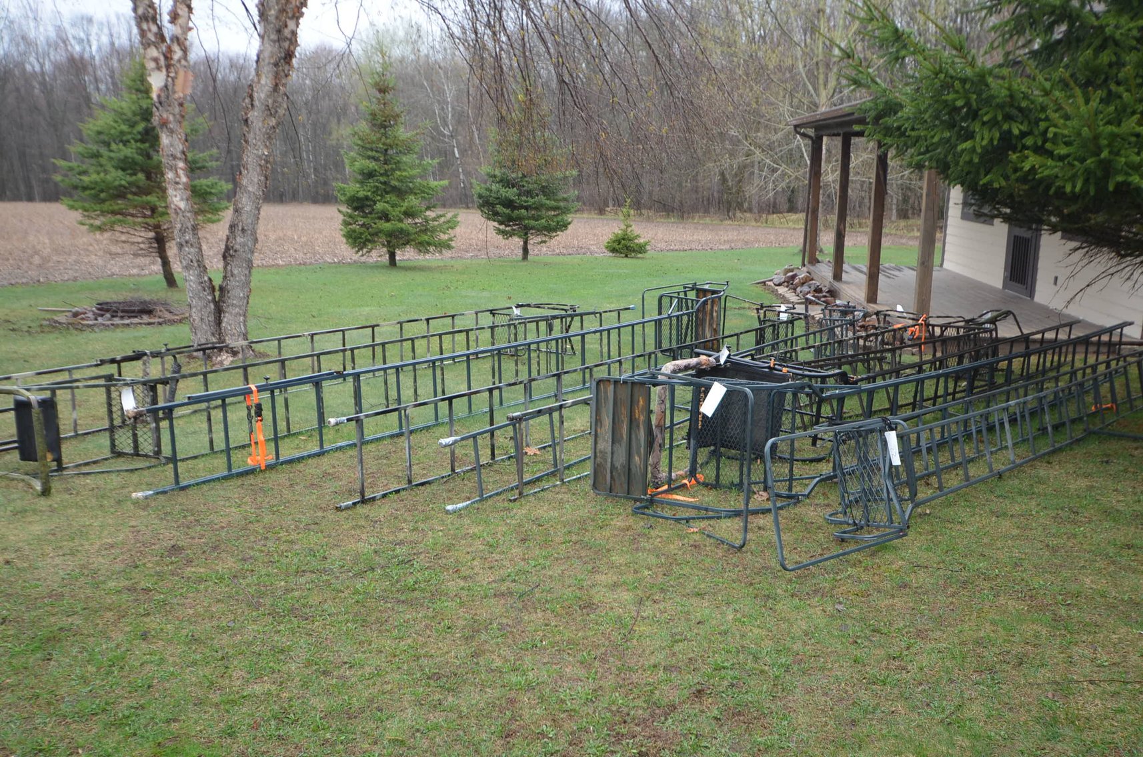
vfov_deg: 39.8
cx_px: 572
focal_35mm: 33
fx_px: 1046
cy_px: 378
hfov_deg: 57.3
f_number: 5.6
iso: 220
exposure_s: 1/125
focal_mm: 22
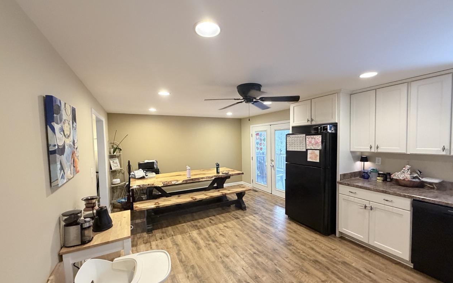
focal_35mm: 15
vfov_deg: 74.7
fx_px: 185
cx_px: 226
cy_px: 148
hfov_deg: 101.5
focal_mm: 2.22
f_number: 2.2
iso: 500
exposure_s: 1/60
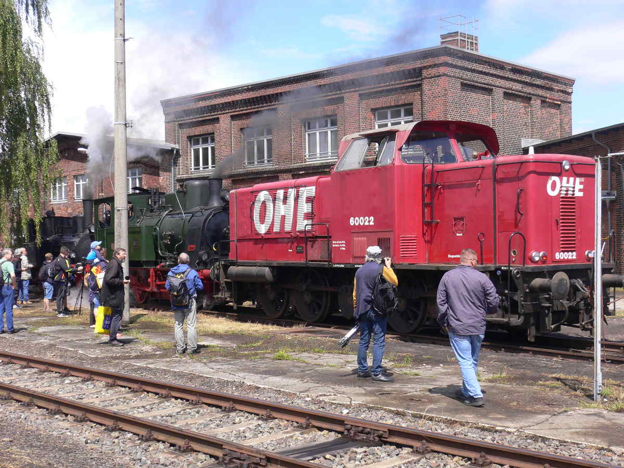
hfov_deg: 37.5
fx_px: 919
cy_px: 234
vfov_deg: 28.6
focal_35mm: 51
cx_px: 312
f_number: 6.9
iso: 100
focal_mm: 8.5
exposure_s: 1/250
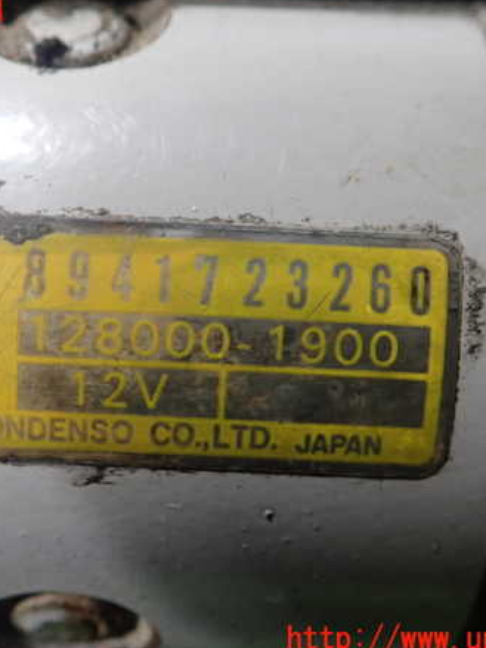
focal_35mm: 41
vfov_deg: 45.8
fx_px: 768
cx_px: 177
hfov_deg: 34.9
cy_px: 326
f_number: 2.3
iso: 500
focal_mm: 5.5
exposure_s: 1/125
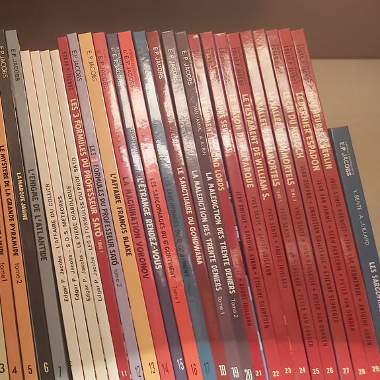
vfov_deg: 41.8
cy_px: 174
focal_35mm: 40
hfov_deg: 39.6
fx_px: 497
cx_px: 57
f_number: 1.7
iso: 250
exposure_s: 1/33
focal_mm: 3.92
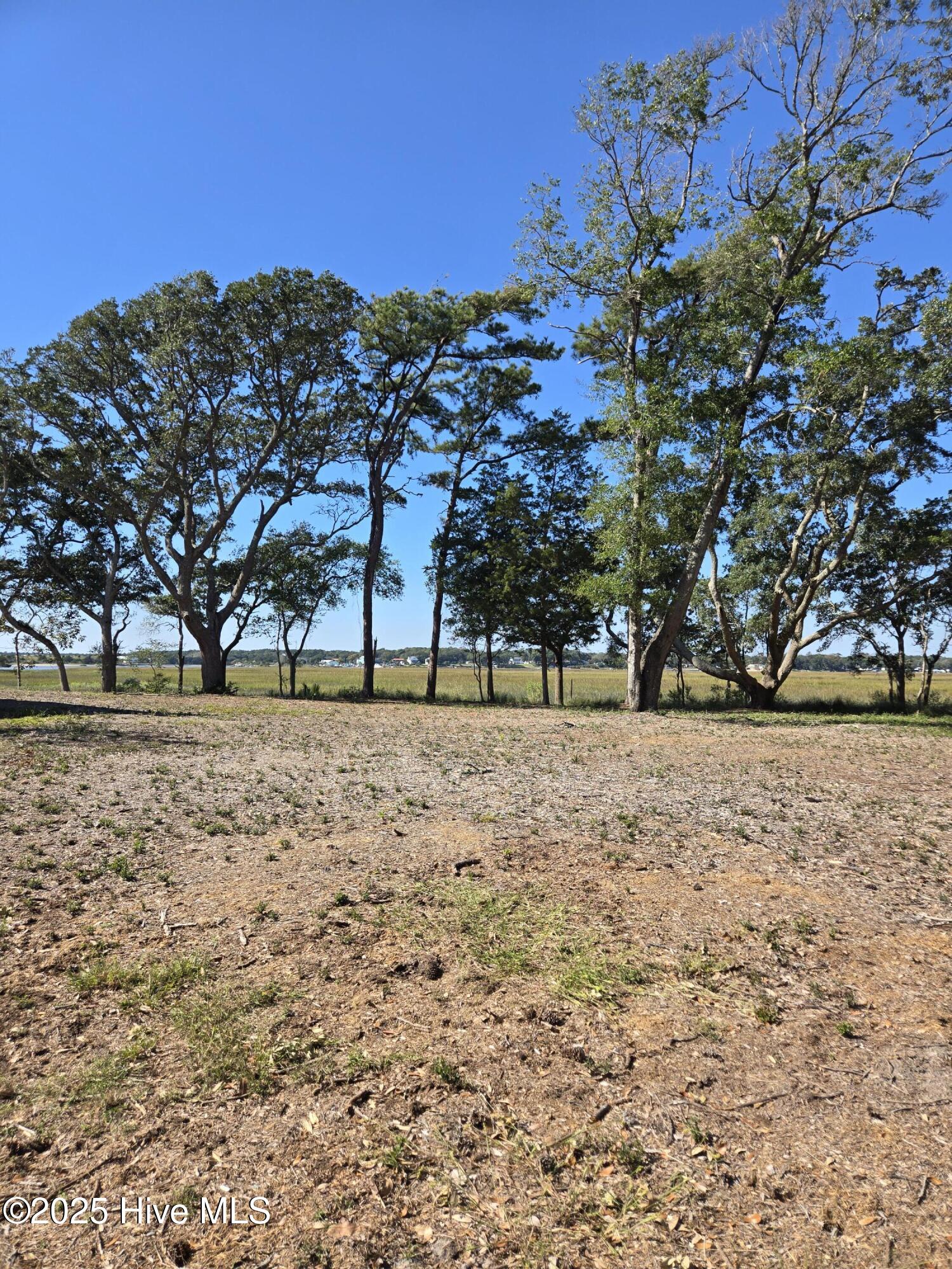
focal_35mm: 23
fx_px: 843
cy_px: 634
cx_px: 476
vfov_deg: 73.9
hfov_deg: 58.9
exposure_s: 1/1208
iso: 25
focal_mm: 5.4
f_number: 1.8
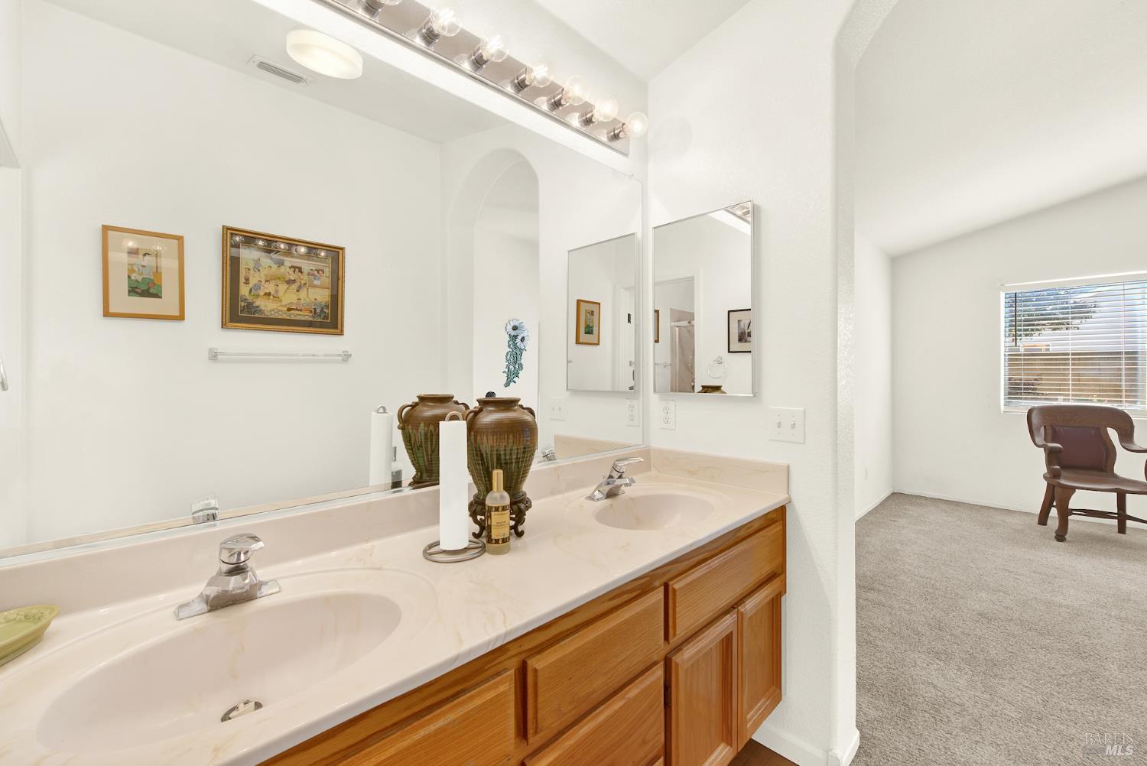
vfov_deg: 81.3
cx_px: 574
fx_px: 446
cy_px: 383
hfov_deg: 104.2
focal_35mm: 14
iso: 100
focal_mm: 14
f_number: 14
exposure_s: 1/13
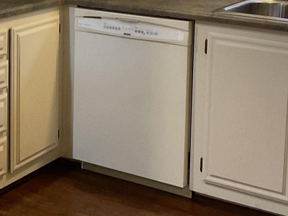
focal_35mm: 92
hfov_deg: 20.8
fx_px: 765
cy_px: -32
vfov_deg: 15.6
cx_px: 26
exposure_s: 1/40
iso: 250
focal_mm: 3
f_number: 1.8
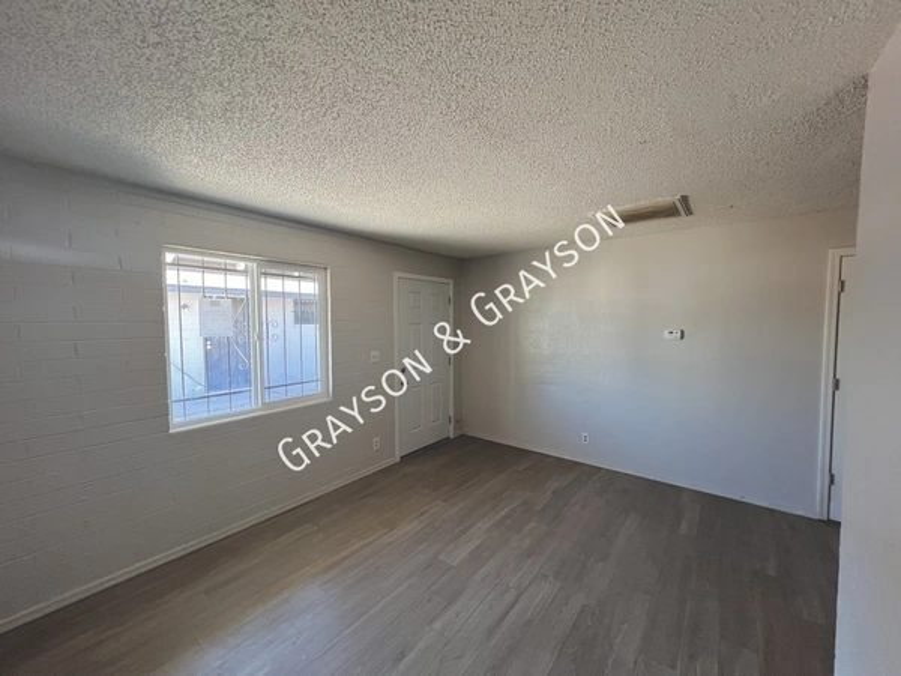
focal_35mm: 13
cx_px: 450
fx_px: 338
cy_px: 338
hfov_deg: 106.2
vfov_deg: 89.9
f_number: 1.8
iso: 250
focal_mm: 1.57
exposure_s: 1/68
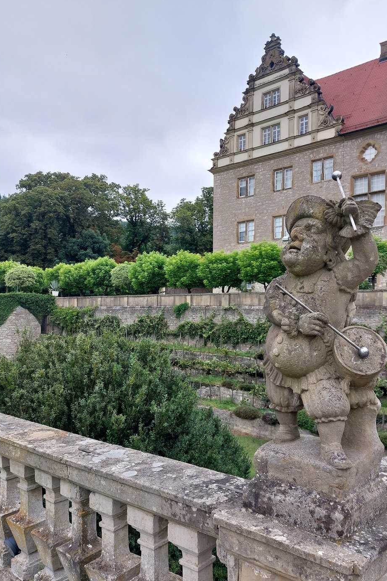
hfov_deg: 43.5
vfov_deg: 61.9
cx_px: 218
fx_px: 484
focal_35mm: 30
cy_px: 293
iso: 25
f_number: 1.8
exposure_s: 1/246
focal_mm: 5.23
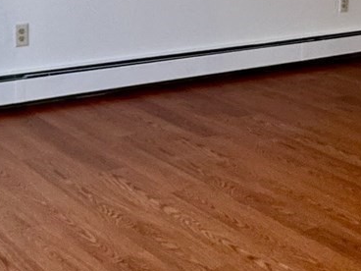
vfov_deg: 17.4
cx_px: 145
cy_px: -109
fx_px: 813
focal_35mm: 78
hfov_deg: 25.0
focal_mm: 2.22
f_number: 2.2
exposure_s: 1/120
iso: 80
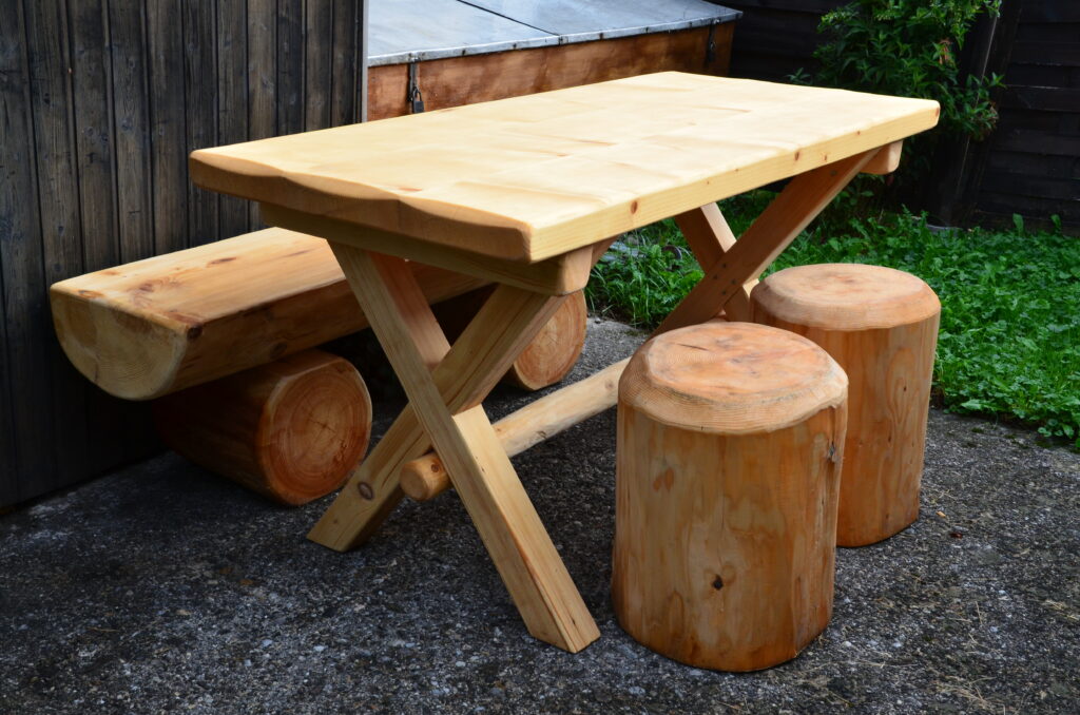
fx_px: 1257
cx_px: 540
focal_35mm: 42
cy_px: 358
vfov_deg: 31.7
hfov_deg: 46.5
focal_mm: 28
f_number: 9
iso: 500
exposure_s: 1/125
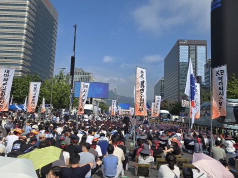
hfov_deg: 61.7
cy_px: 83
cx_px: 122
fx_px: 199
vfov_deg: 48.2
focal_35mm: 29
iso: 25
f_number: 1.8
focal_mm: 5.4
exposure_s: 1/2921
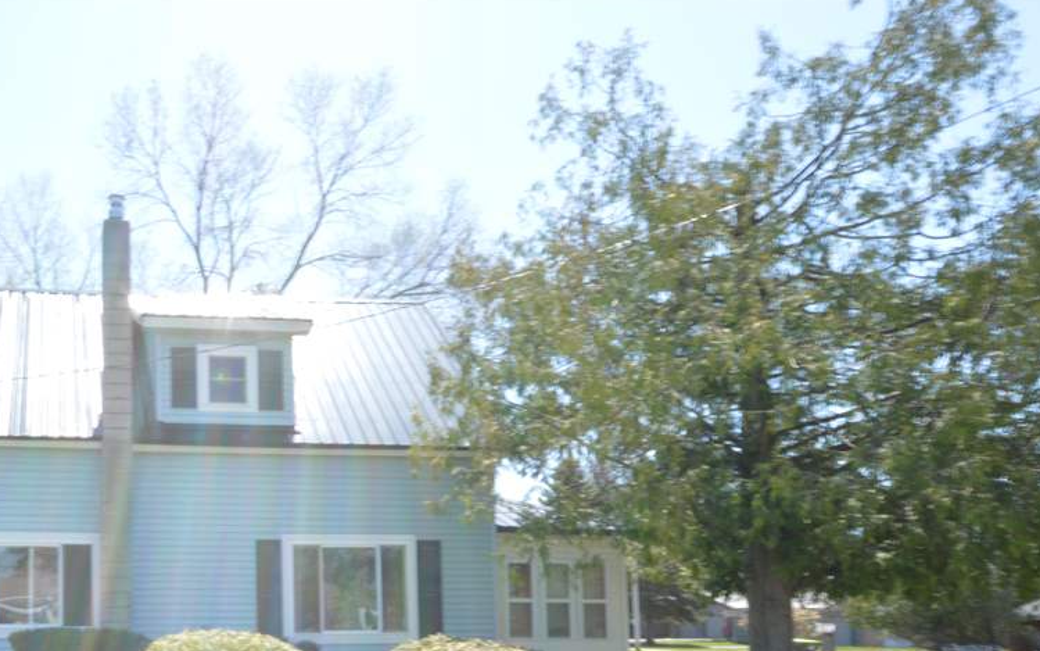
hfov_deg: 52.5
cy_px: 581
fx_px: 960
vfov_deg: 35.3
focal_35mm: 34
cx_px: 183
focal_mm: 13
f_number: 25
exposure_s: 1/8
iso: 100
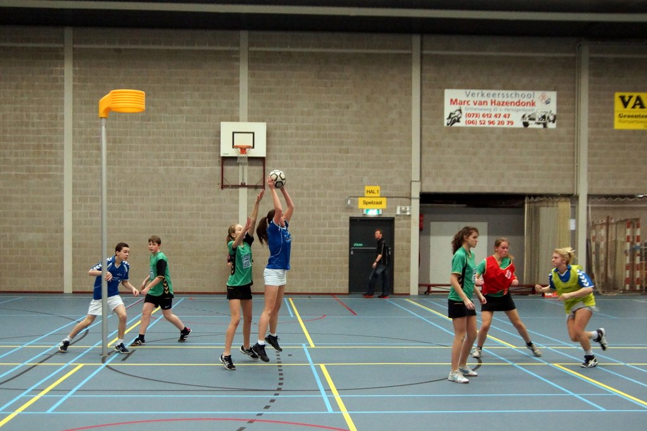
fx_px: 593
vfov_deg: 39.9
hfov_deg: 57.2
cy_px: 216
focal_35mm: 33
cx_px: 324
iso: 1600
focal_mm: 22
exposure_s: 1/320
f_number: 2.8
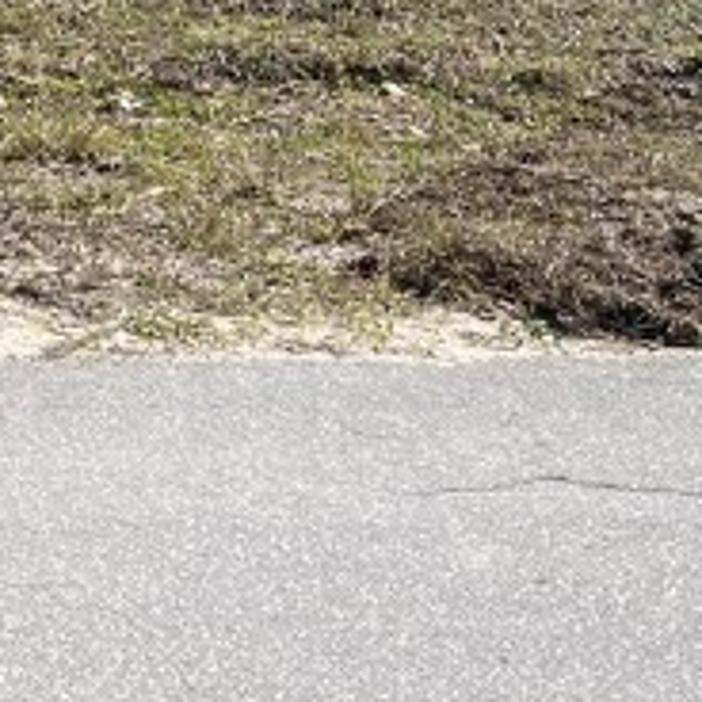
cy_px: -687
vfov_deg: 12.1
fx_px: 2937
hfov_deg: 12.7
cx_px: -473
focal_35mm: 128
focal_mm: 5.7
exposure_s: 1/3968
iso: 50
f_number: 1.5
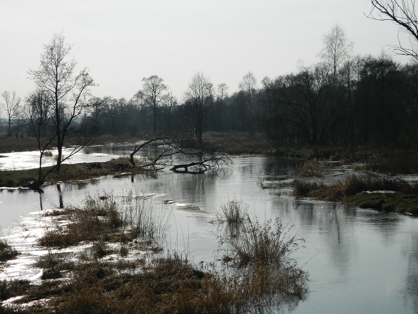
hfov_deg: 23.3
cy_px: 157
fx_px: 1014
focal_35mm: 84
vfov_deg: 17.6
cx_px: 209
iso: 80
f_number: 11.9
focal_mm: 15.1
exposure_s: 1/320
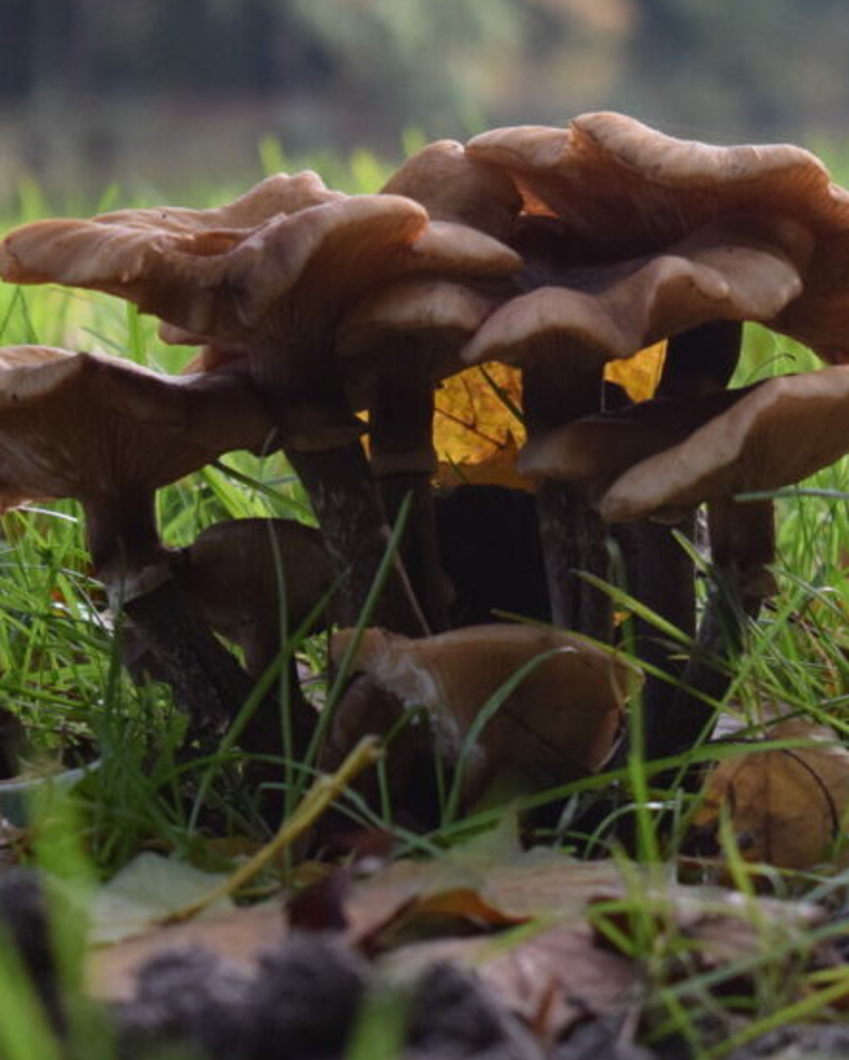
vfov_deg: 10.8
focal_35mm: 178
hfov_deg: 8.6
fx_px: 5589
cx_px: 1081
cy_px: 395
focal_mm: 55
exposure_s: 1/400
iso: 800
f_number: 5.6
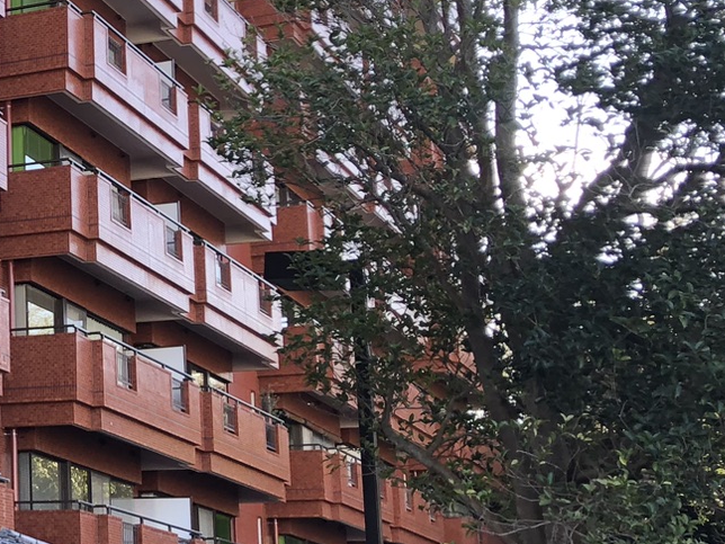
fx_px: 1864
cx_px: -341
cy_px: 164
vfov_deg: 16.5
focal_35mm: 89
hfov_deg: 19.4
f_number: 1.8
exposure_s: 1/120
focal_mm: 3.99
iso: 25
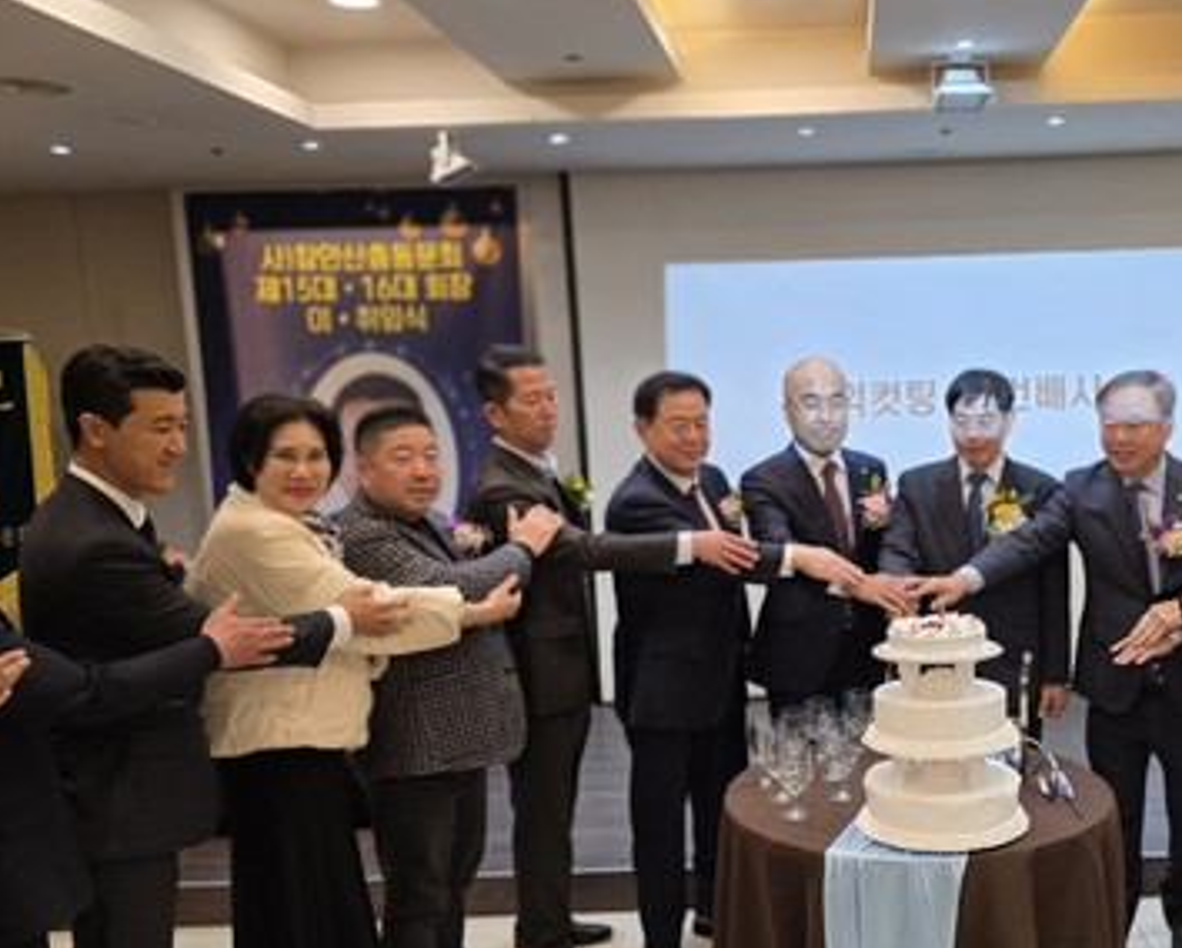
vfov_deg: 39.0
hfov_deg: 46.4
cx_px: 865
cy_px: 587
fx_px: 1331
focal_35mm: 38
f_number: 1.7
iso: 160
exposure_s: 1/120
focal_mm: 6.3
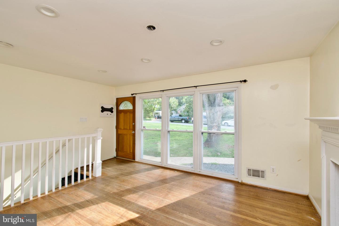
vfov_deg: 77.3
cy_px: 113
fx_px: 141
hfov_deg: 100.4
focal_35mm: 15
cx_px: 170
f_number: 7.1
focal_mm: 10
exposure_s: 1/40
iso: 320
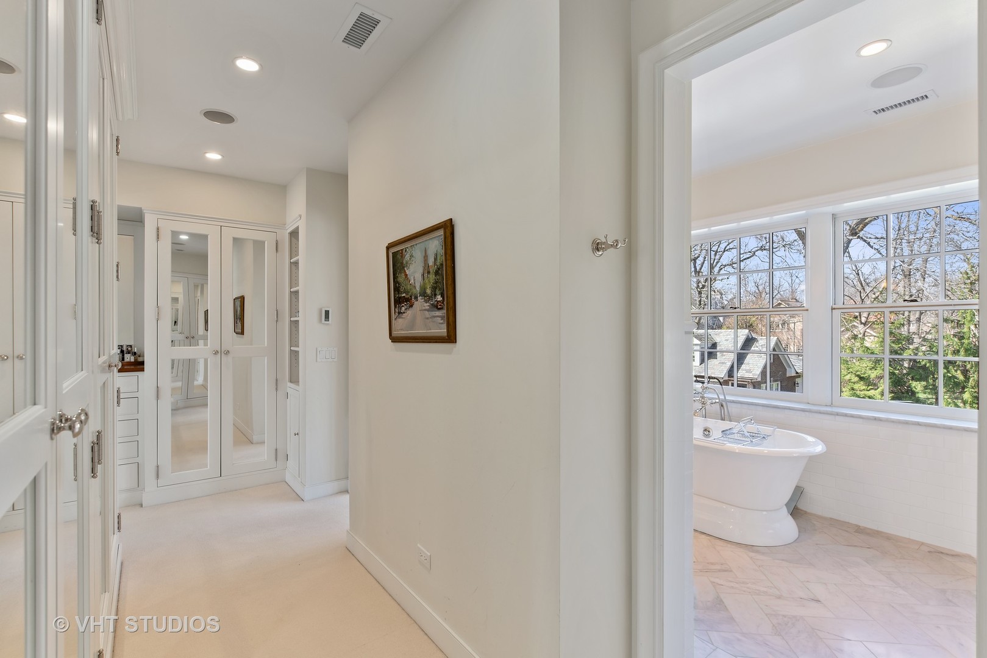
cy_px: 329
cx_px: 494
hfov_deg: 96.7
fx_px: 439
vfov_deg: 73.8
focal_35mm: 16
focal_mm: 16
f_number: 8
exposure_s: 1/4
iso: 100
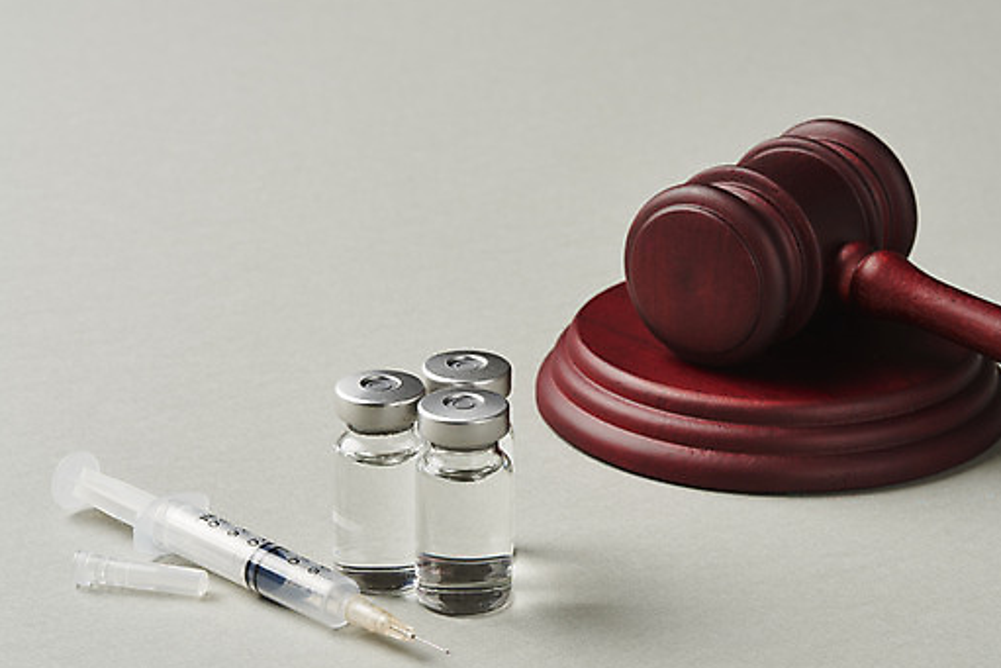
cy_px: 347
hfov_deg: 16.6
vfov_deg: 11.2
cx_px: 583
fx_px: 3421
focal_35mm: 123
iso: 100
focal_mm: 105
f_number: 20
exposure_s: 1/125
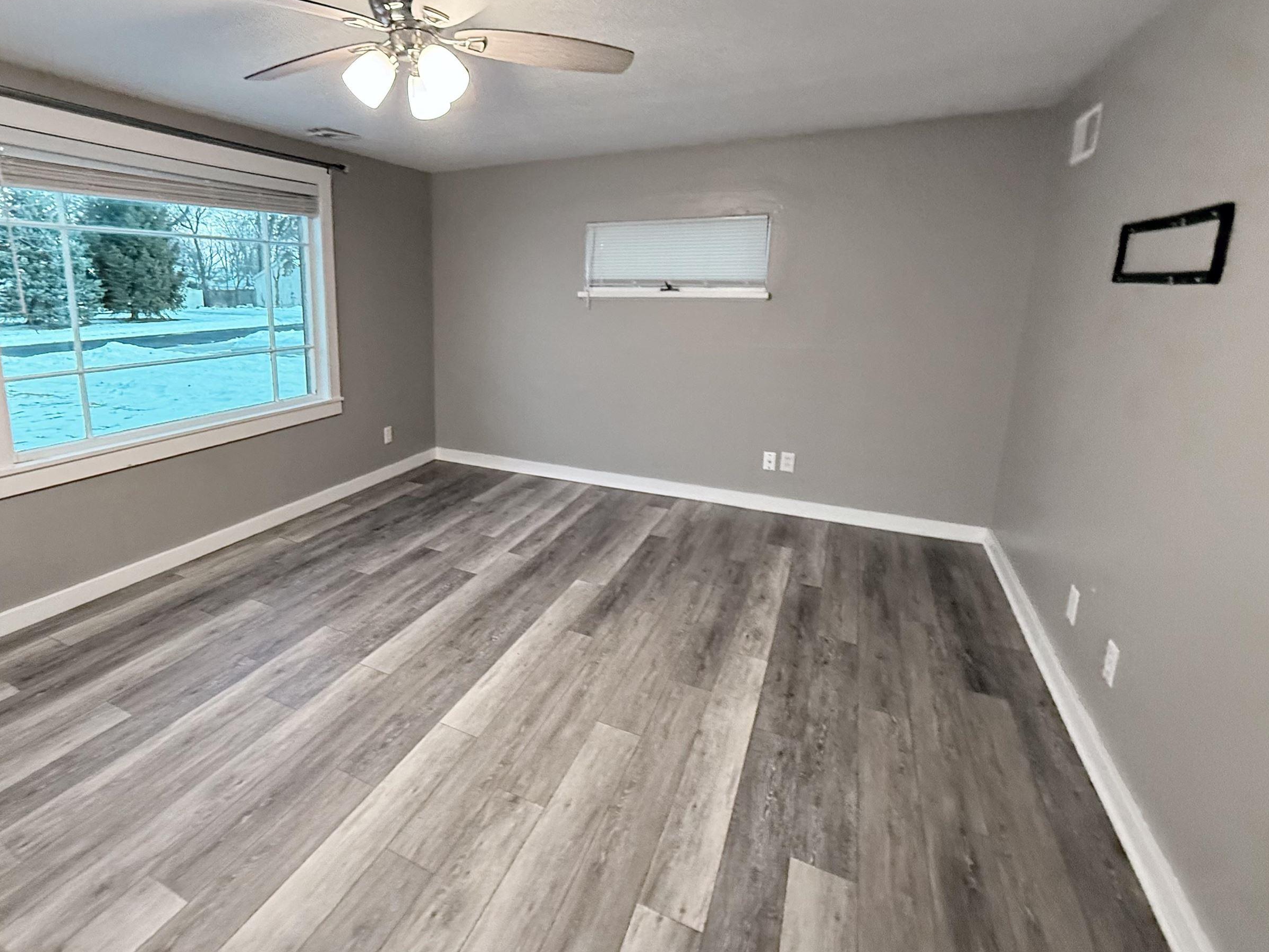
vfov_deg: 71.2
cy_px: 410
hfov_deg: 86.0
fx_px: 660
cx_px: 475
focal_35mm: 18
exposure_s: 1/60
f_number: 2.2
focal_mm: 2.22
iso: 400
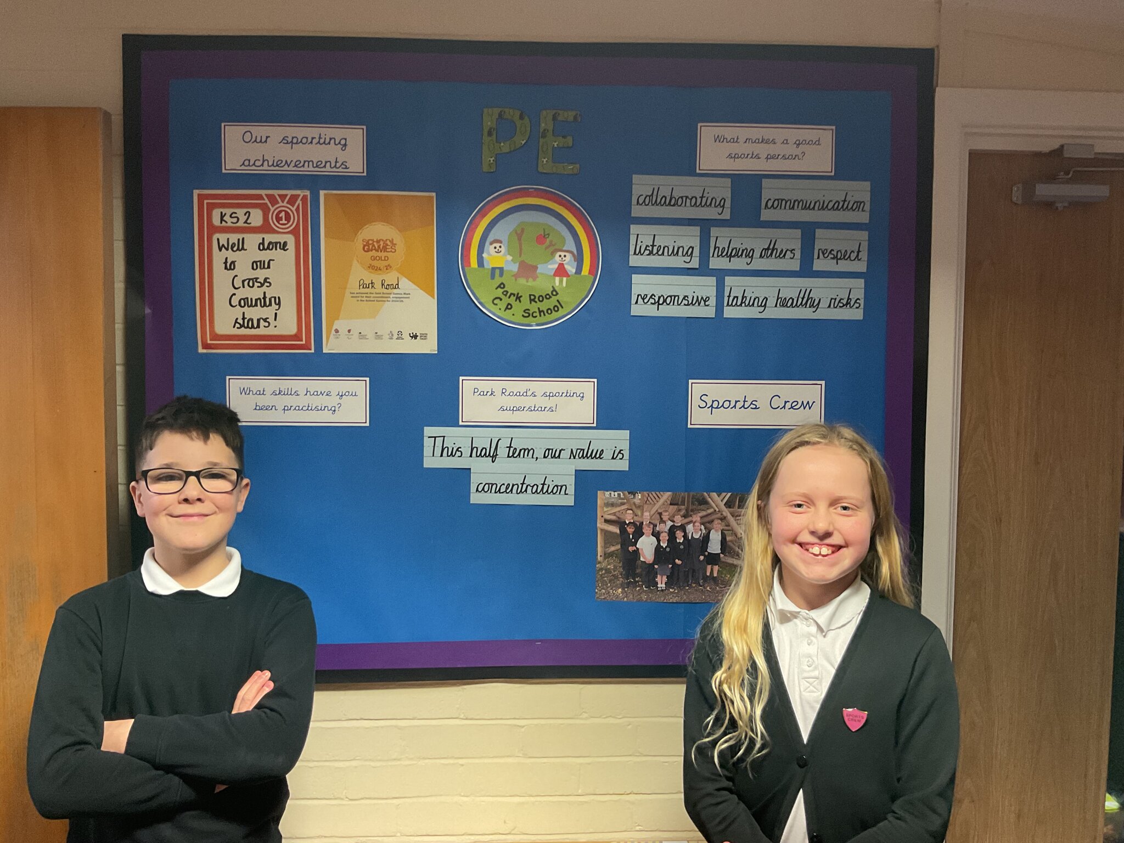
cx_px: 562
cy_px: 422
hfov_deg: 61.7
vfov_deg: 48.2
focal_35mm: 29
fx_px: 942
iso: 125
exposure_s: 1/50
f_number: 1.8
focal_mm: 3
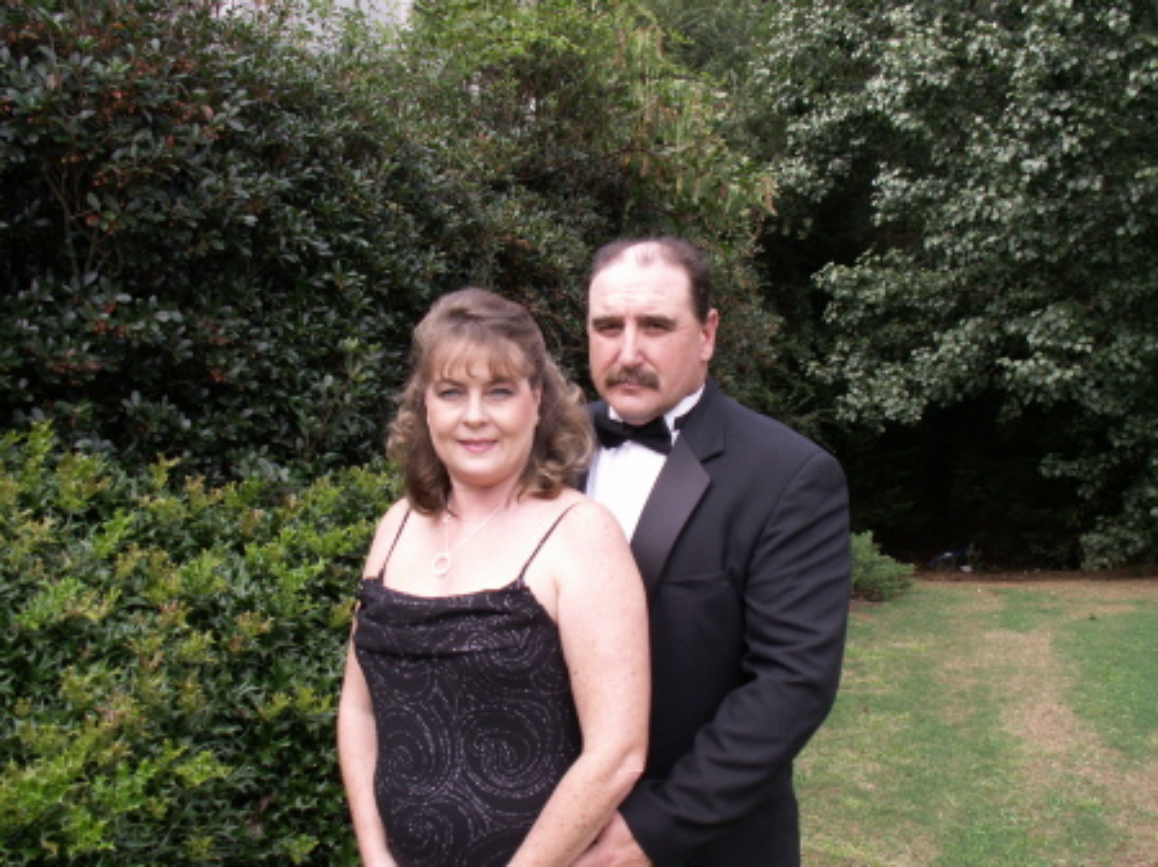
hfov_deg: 52.7
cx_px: 579
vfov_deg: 40.7
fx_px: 1170
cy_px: 434
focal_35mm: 35
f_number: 3.5
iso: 50
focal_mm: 5.86
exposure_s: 1/80
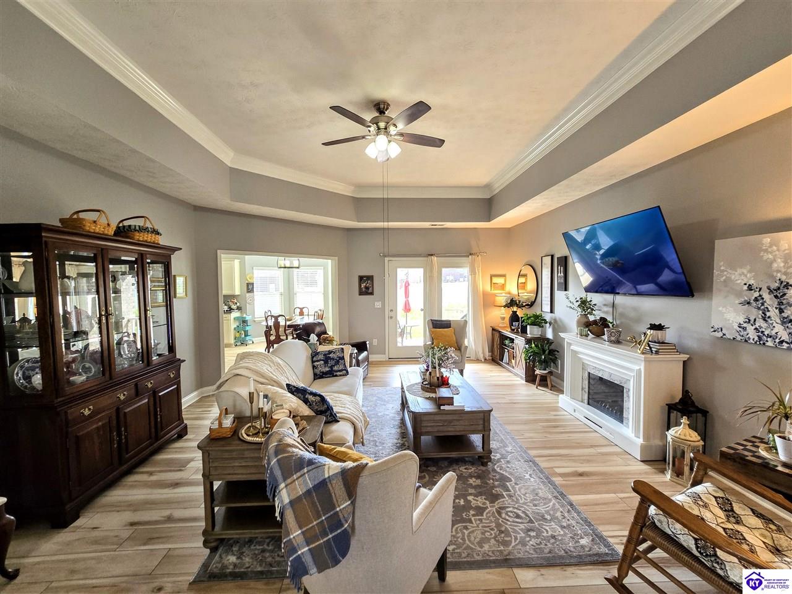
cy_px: 297
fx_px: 297
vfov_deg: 89.9
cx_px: 396
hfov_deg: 106.2
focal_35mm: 13
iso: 80
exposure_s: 1/60
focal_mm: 2.2
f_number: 2.2
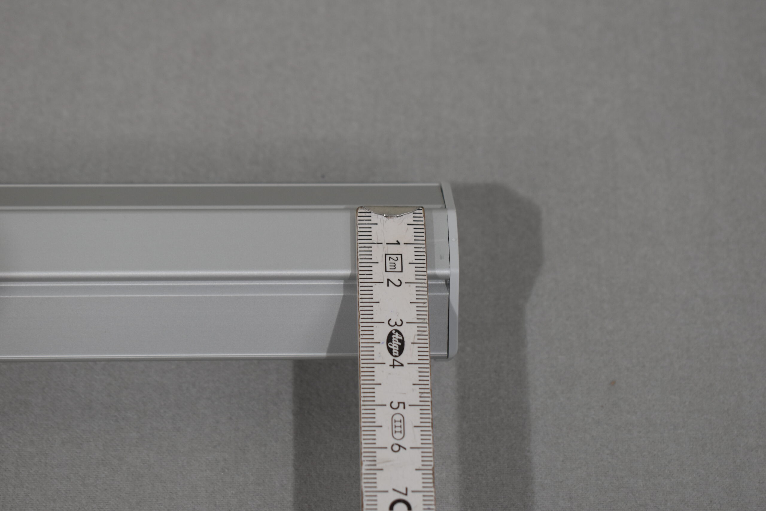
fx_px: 1755
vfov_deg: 16.6
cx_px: 383
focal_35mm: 82
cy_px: 256
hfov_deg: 24.6
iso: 400
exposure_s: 1/125
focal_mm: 55
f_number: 5.6
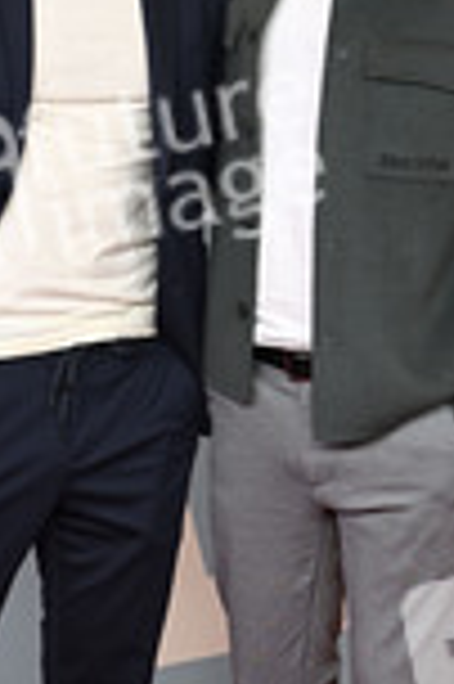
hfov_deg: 8.3
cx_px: 225
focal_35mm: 166
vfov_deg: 12.4
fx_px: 3147
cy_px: 405
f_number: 6.3
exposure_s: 1/125
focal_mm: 63
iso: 640
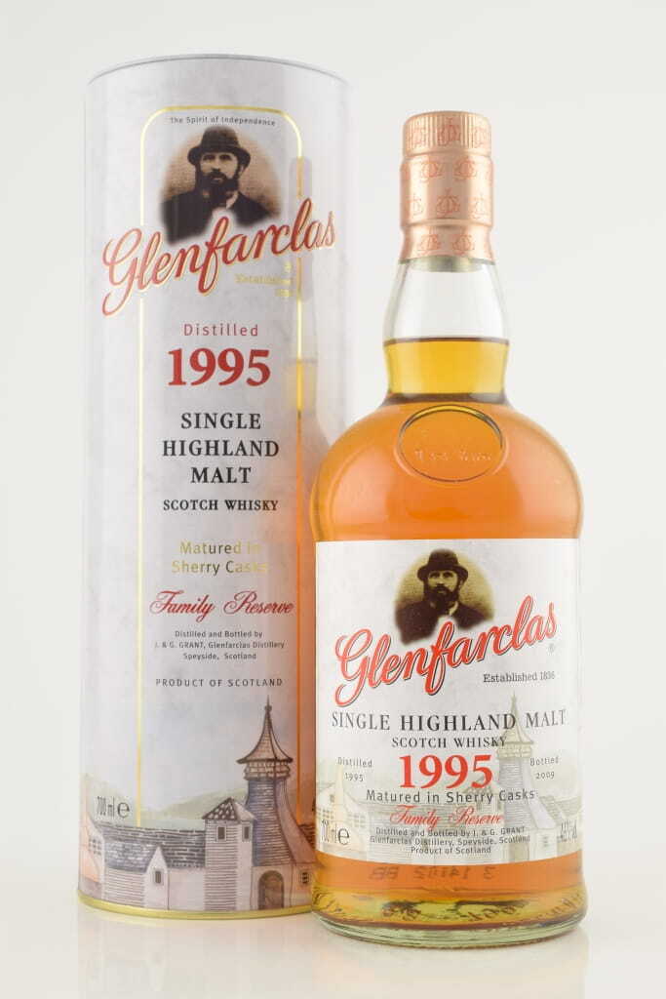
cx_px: 333
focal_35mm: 60
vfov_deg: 33.4
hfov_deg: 22.6
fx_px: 1664
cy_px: 500
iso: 100
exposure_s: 1/13
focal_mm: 40
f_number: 10
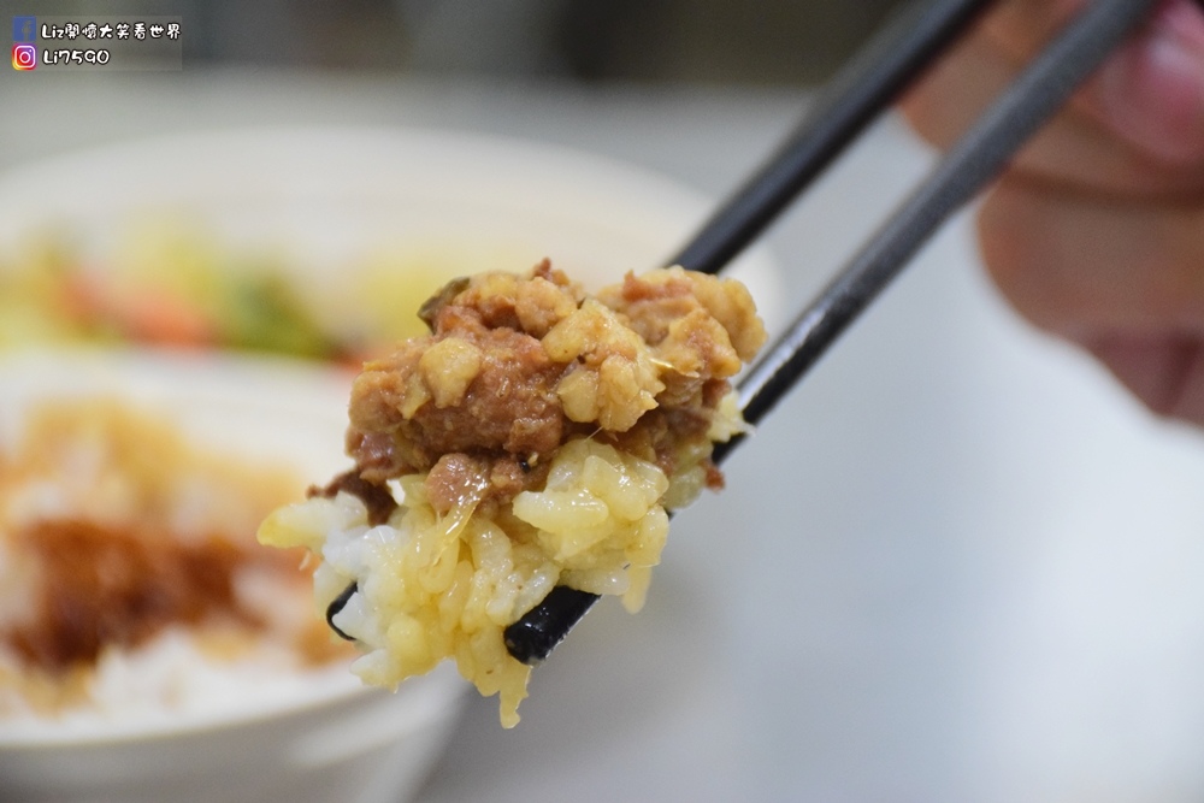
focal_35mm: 183
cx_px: 602
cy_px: 402
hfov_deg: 11.2
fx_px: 6121
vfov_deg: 7.5
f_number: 5.6
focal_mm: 122
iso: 3200
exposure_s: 1/125
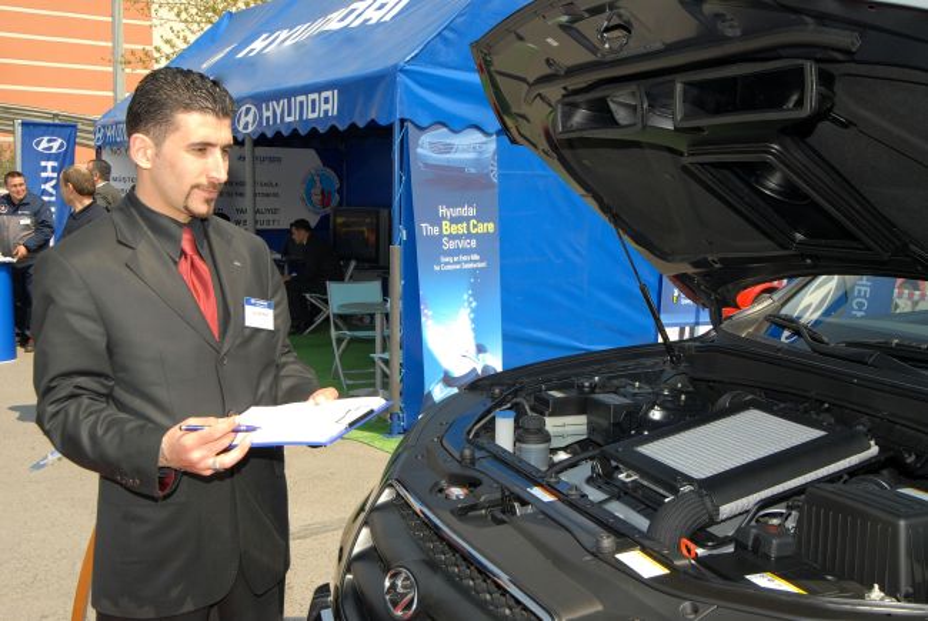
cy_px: 310
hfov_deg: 51.2
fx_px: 968
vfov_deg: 35.6
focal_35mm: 38
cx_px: 464
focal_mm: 25
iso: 250
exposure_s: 1/250
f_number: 13
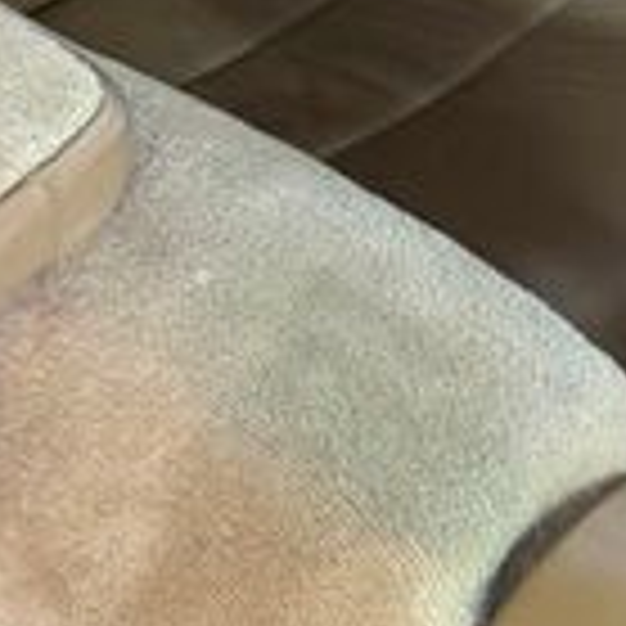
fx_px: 2005
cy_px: -45
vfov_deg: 17.2
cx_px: -261
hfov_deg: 16.4
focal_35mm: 98
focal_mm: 6.86
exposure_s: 1/40
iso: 800
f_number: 1.78
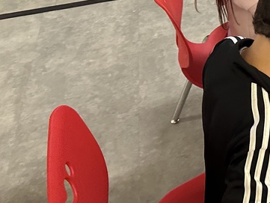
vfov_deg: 20.7
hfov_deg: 24.8
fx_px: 531
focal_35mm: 68
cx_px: 351
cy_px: -16
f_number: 1.78
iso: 400
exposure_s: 1/60
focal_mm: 6.86
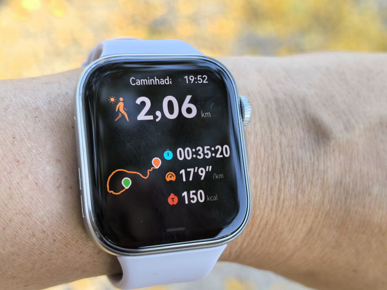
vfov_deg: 27.0
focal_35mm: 54
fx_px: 603
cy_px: 145
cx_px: 194
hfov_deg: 35.6
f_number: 2
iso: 50
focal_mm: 8.5
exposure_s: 1/102
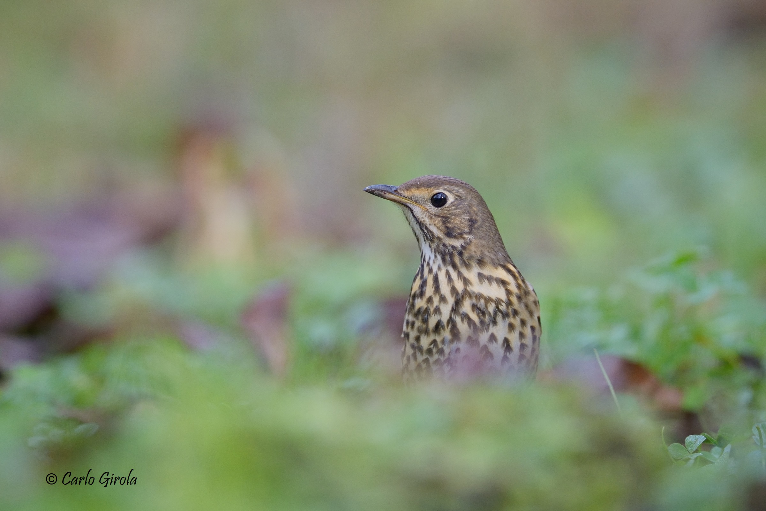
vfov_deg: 2.3
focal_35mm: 600
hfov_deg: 3.4
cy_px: 256
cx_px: 383
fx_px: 12766
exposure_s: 1/500
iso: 2500
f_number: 4.5
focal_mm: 600
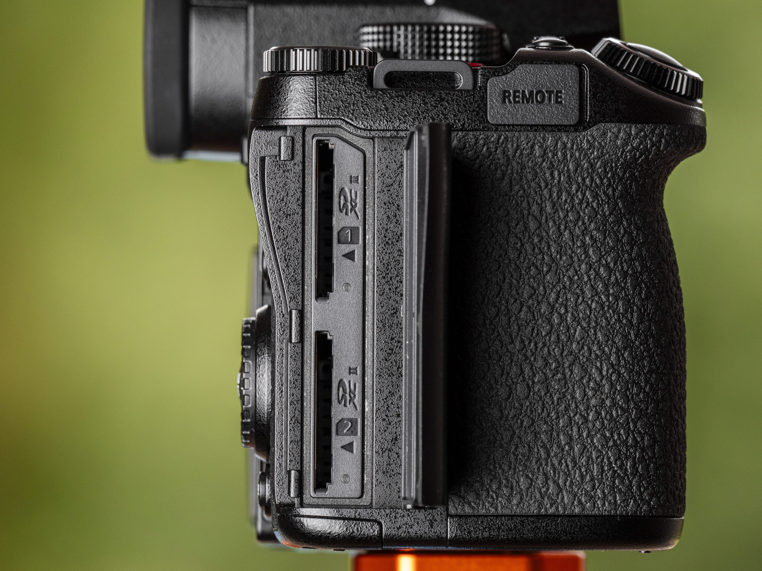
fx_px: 12327
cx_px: 381
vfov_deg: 2.7
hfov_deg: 3.5
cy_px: 286
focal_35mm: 560
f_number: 8
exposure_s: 1/100
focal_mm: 280
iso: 400
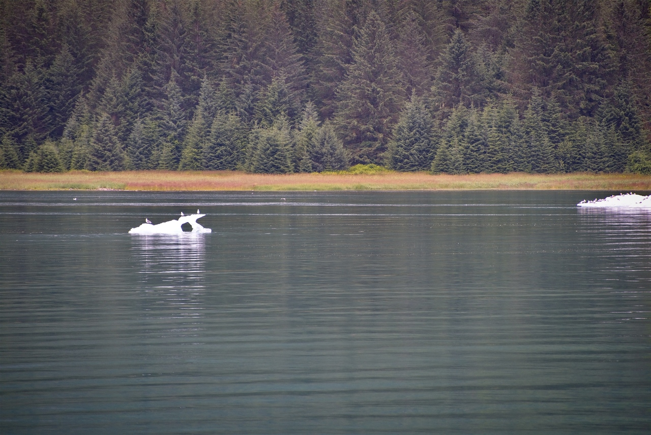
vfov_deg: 4.6
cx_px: 326
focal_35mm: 300
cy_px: 218
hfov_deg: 6.9
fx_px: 5426
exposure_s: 1/640
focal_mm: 300
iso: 720
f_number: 5.6
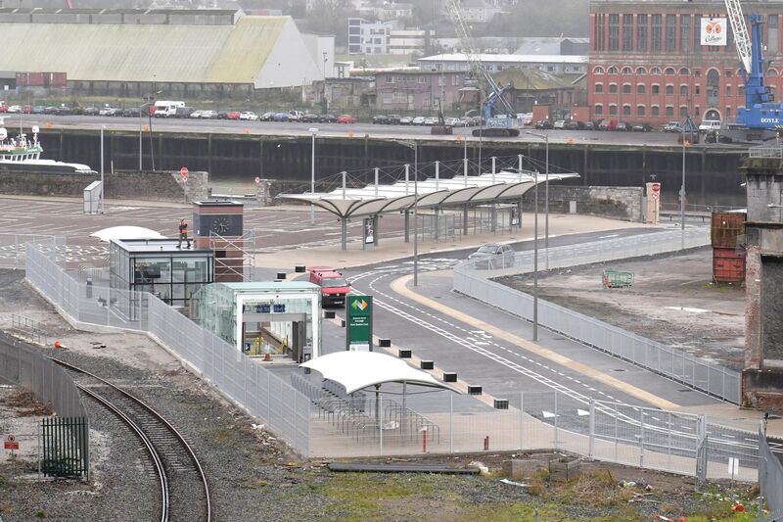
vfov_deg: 9.8
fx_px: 3044
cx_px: 392
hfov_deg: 14.7
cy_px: 261
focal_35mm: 140
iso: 1000
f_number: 7.1
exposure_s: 1/200
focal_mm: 70
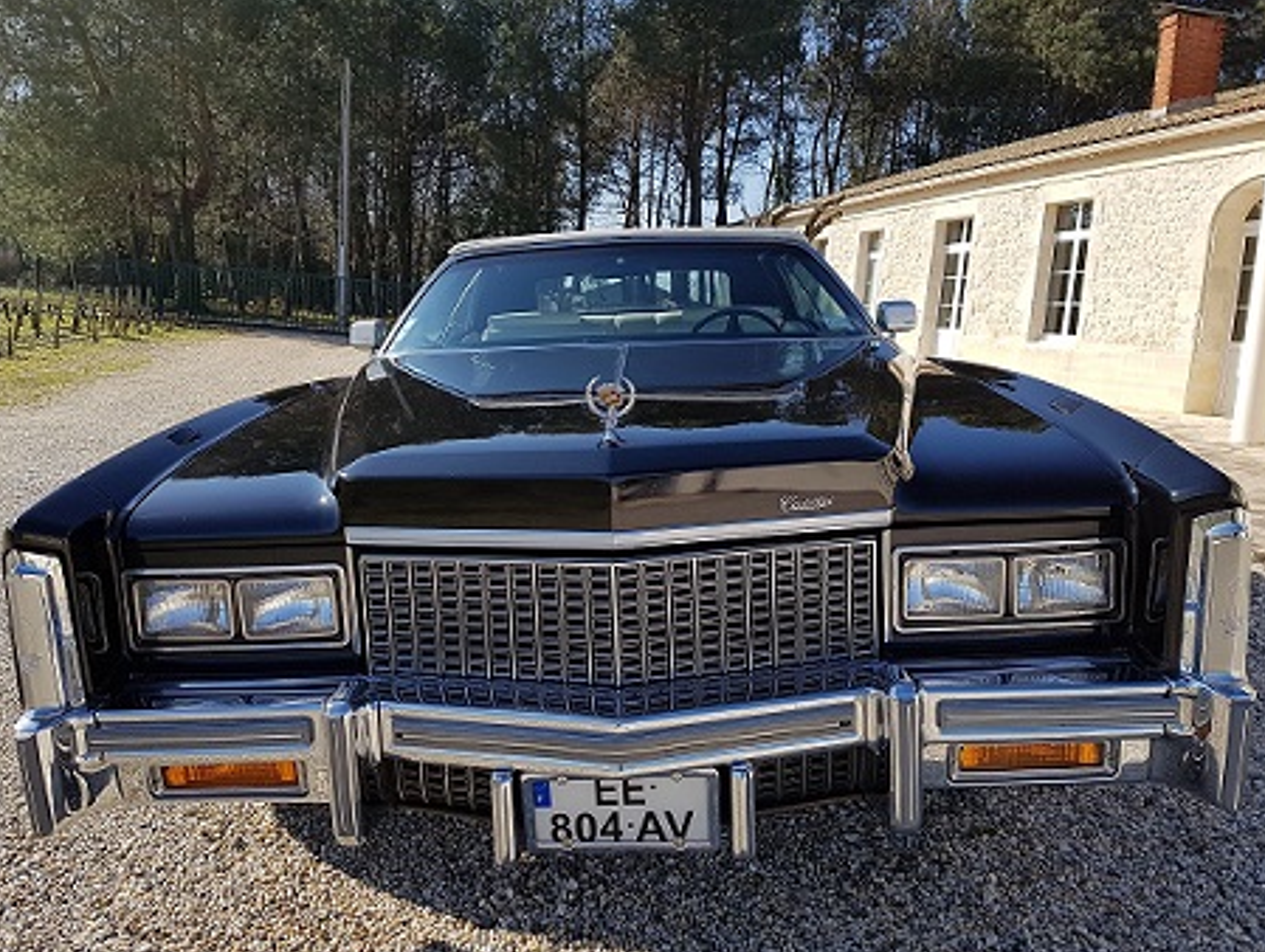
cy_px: 484
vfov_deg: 49.8
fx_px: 1025
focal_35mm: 28
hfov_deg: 63.4
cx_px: 631
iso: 50
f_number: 1.7
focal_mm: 4.2
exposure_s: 1/2560
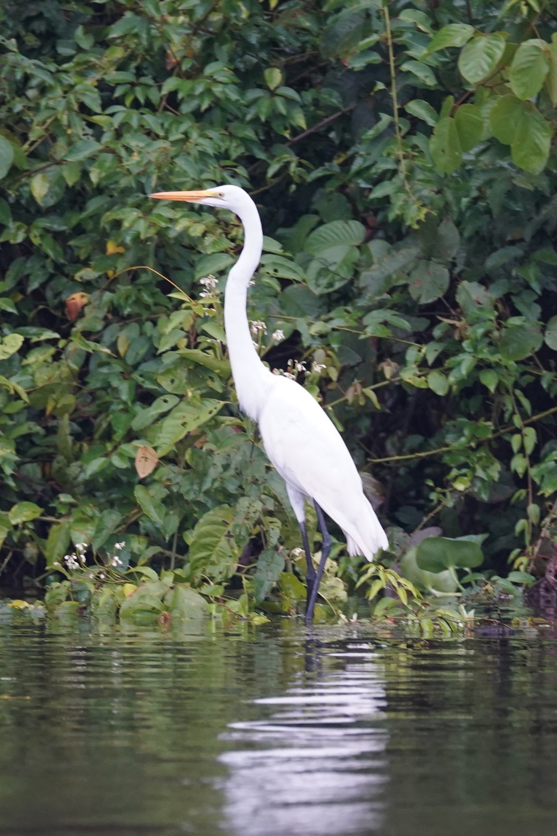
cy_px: 418
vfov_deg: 5.2
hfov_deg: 3.4
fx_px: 9283
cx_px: 278
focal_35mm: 400
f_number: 6.3
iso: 2500
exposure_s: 1/250
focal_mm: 400
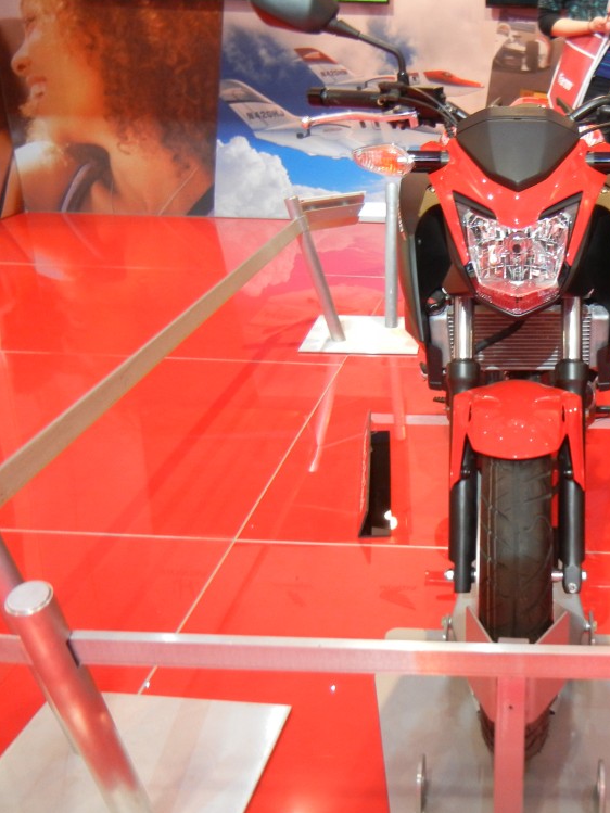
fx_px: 963
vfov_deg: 45.8
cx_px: 537
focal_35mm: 41
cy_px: 408
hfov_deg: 33.5
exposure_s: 1/35.3
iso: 400
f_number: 3.5
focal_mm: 5.4
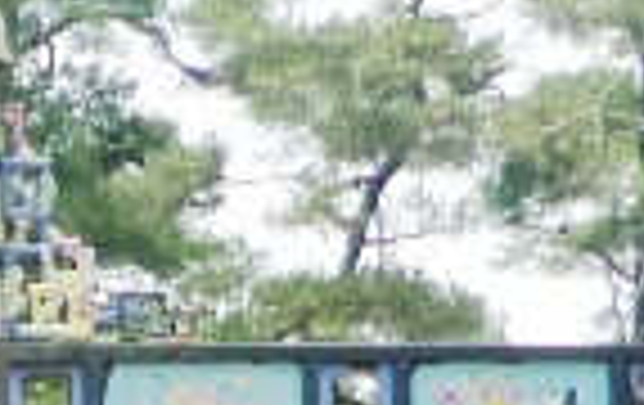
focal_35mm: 250
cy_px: 1170
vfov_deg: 5.0
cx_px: -757
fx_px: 4396
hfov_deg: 7.9
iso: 100
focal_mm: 5.5
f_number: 2.8
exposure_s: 1/1000
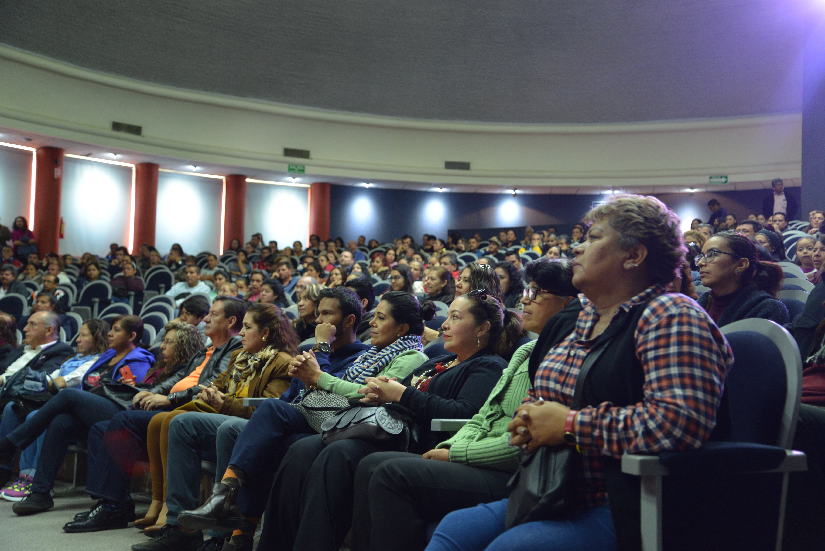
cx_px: 412
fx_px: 963
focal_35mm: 42
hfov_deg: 46.4
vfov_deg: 31.9
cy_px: 276
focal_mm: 42
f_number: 4.2
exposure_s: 1/20
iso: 1600
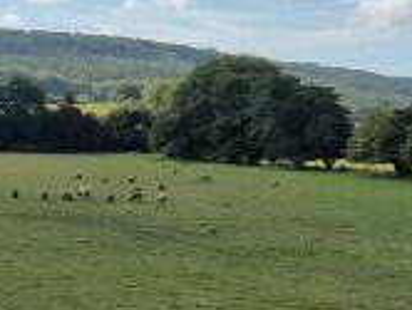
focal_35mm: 80
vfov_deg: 18.2
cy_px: 275
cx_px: -2
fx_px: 954
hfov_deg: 23.3
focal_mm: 1.74
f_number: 2.2
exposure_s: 1/1692
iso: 50
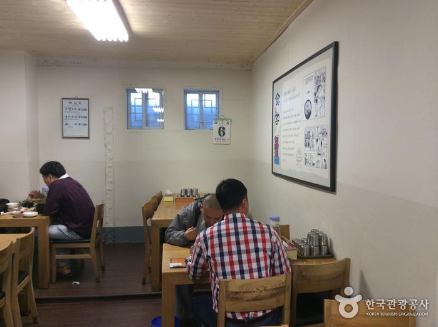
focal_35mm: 33
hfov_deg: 55.4
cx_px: 219
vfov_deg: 42.8
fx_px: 417
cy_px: 164
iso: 40
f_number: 2.4
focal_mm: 3.3
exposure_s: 1/30
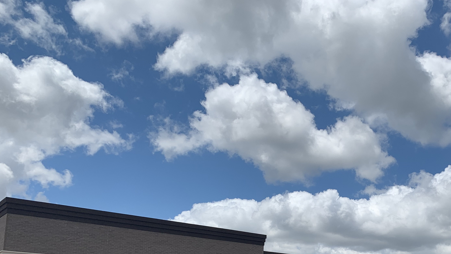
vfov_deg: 27.6
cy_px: 243
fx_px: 490
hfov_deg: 48.0
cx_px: 322
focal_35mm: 41
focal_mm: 4.25
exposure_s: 1/4464
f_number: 1.8
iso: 25
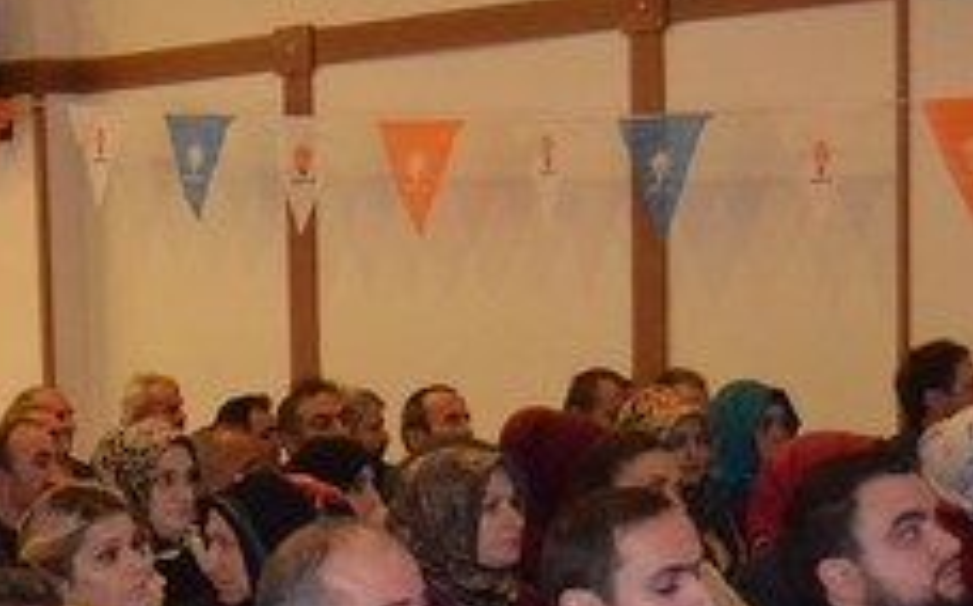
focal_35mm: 117
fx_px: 3099
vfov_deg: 10.9
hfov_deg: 16.9
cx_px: -252
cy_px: 783
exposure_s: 1/60
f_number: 4
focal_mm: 26
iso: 3200
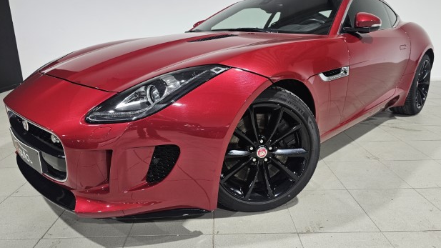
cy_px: 112
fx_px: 304
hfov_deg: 71.9
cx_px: 222
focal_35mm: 26
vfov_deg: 44.3
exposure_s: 1/100
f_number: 1.7
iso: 125
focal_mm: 6.3
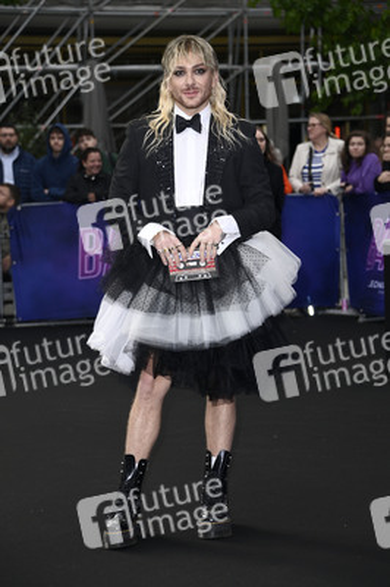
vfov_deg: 18.3
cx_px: 195
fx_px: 1823
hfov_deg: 12.2
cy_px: 294
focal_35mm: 112
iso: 320
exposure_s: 1/160
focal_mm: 112
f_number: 5.6
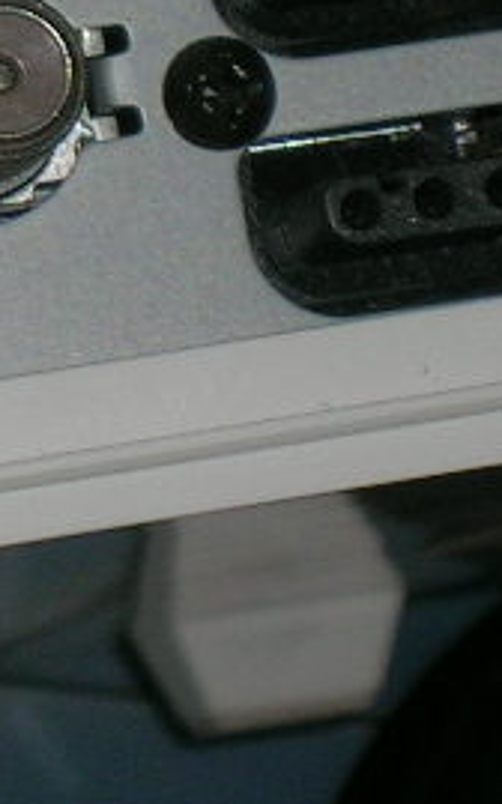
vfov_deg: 5.0
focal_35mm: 423
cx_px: -436
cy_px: 275
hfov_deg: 3.1
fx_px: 9264
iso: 50
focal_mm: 16.2
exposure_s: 1/60.1
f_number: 4.9
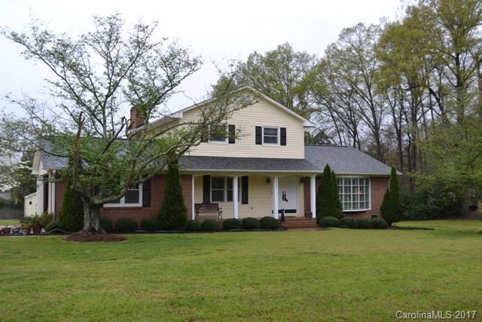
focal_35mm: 36
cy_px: 161
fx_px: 482
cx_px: 241
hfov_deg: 53.1
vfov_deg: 36.9
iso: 400
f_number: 5.6
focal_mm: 24
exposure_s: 1/125
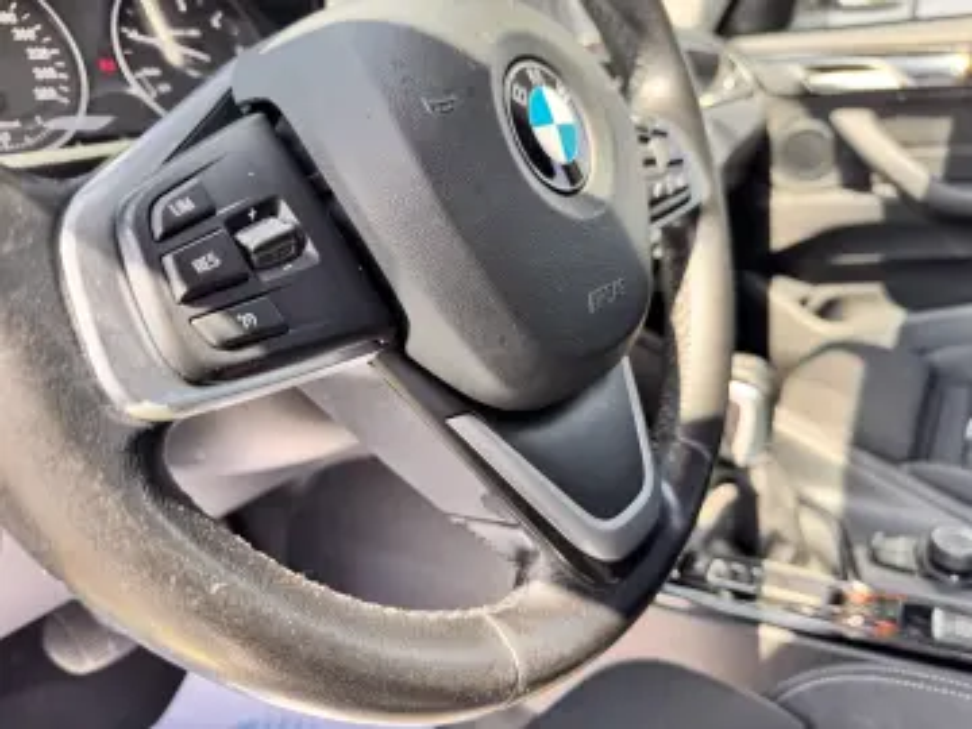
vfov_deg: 56.8
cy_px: 364
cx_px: 486
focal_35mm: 24
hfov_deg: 71.6
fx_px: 674
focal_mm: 6.76
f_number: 1.78
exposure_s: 1/138
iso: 64
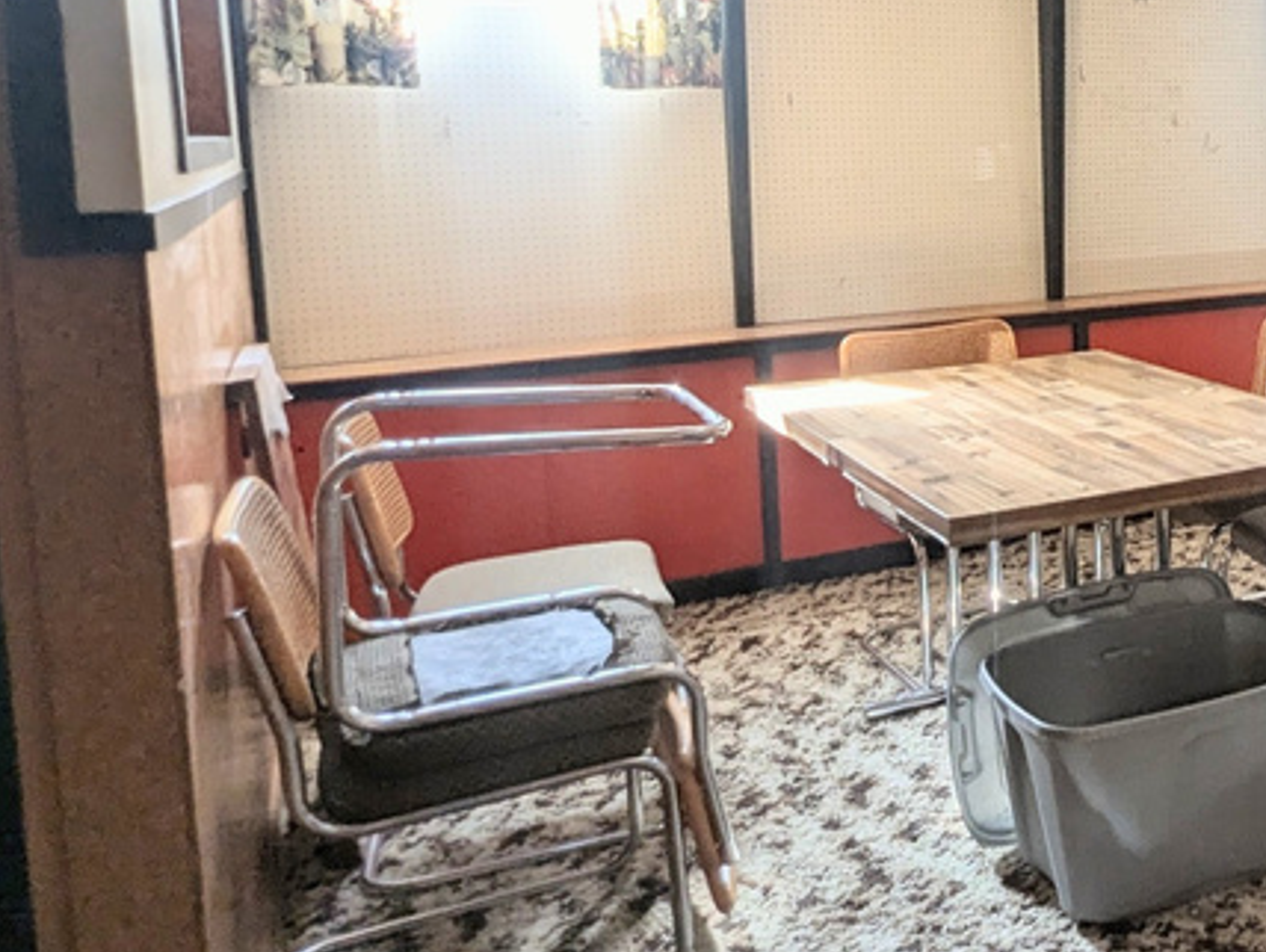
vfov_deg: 45.2
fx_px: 1135
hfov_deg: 48.7
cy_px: 361
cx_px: 1245
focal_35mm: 31
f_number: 2.2
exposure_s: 1/23.8
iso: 92
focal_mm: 1.95
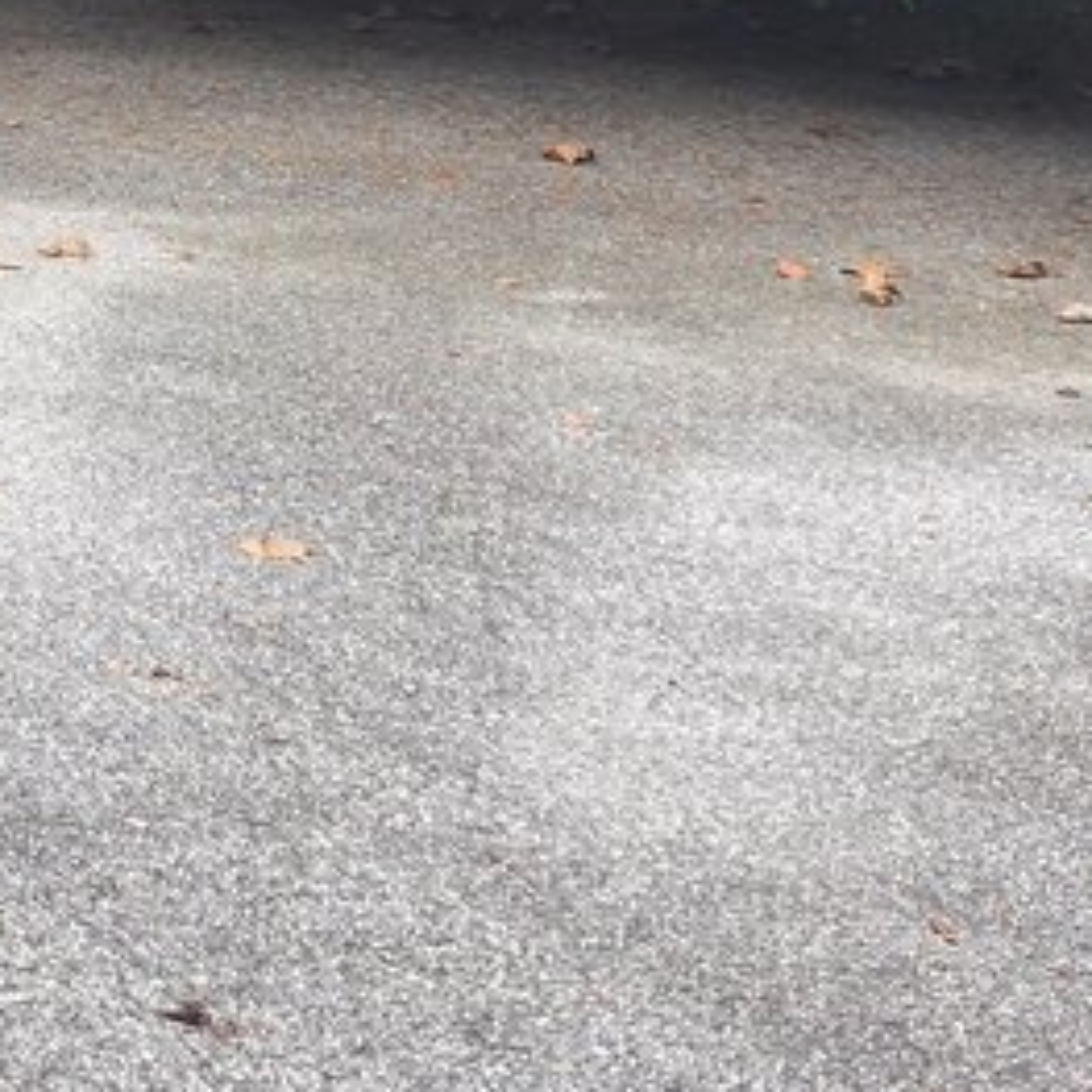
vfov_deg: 13.6
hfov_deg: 12.4
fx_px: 4176
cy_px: -754
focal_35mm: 117
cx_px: -1364
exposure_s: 1/180
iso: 40
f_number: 1.7
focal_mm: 6.3
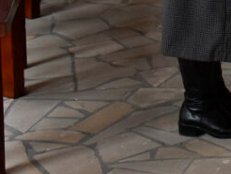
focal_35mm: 192
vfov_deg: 7.6
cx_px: 479
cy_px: -117
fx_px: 1283
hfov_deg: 9.5
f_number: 8
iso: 1000
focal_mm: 32
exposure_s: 1/250
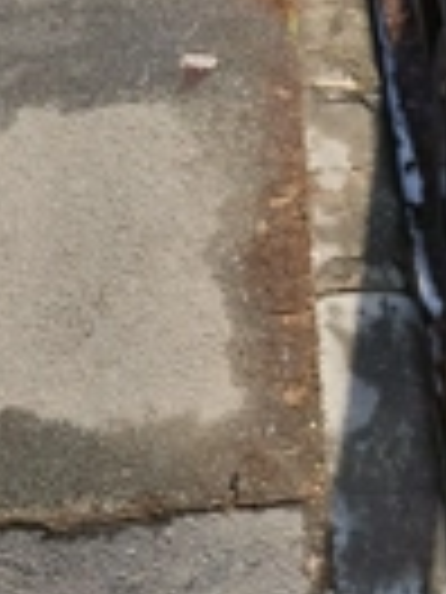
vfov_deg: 23.0
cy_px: -225
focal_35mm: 73
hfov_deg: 19.5
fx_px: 1254
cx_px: 469
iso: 50
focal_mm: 5.89
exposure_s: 1/775
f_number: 1.89
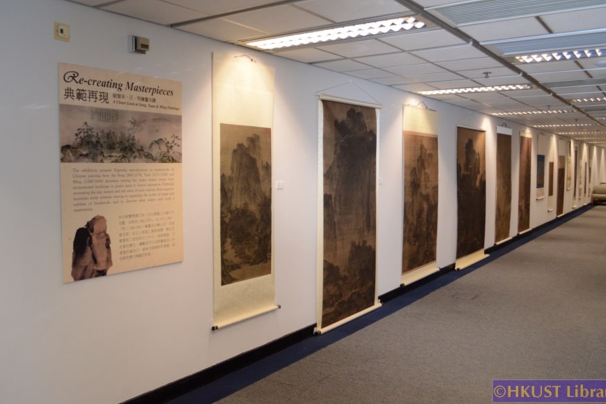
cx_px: 312
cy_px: 199
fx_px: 522
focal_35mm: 31
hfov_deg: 60.3
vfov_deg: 42.3
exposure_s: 1/80
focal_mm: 20
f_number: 4.5
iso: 800
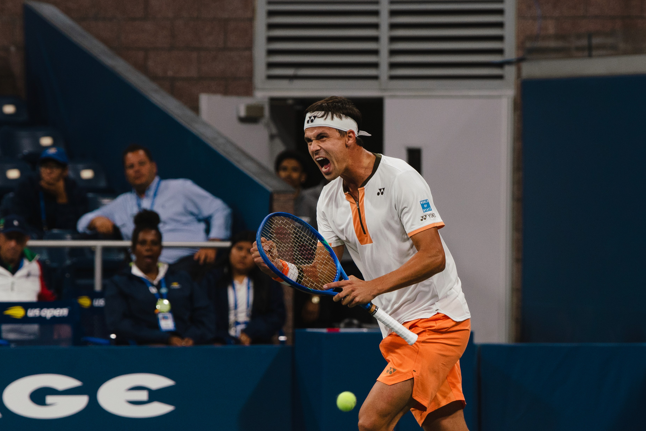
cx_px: 363
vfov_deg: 5.2
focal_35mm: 266
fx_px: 4773
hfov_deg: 7.7
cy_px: 268
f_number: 3.5
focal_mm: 123
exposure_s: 1/640
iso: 800
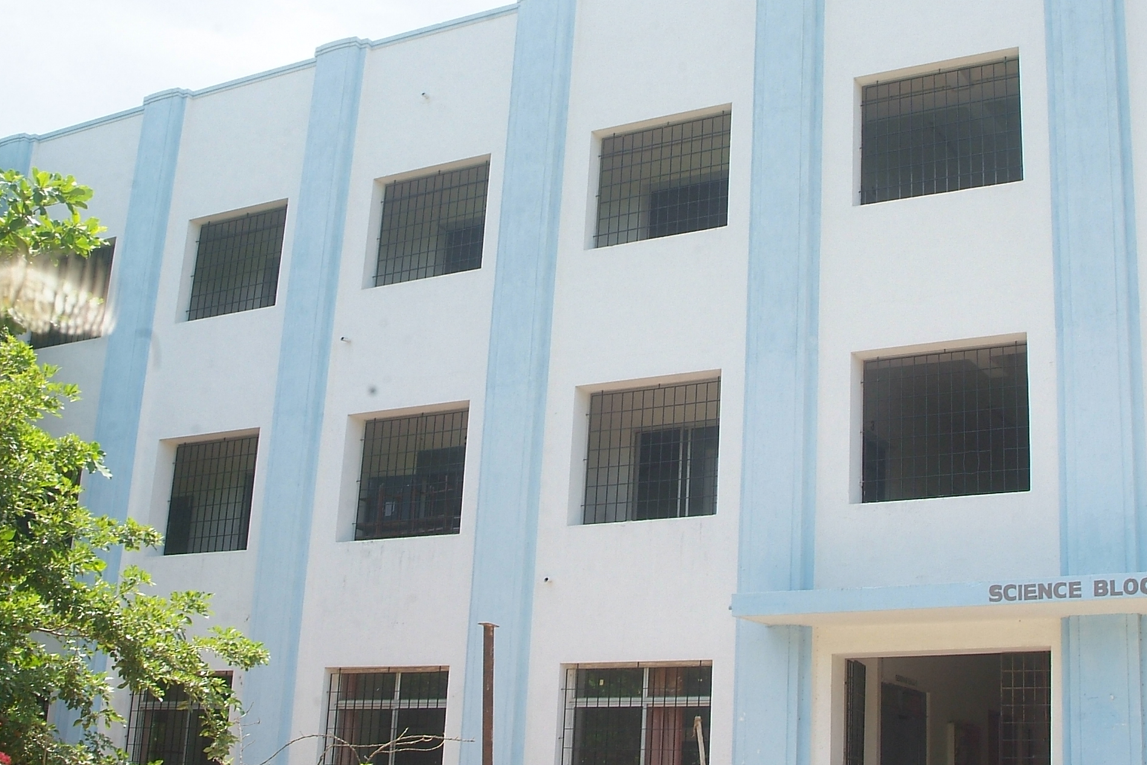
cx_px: 760
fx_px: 1370
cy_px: 419
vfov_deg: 31.2
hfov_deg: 44.8
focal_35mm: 43
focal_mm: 18
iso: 400
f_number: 8
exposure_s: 1/125
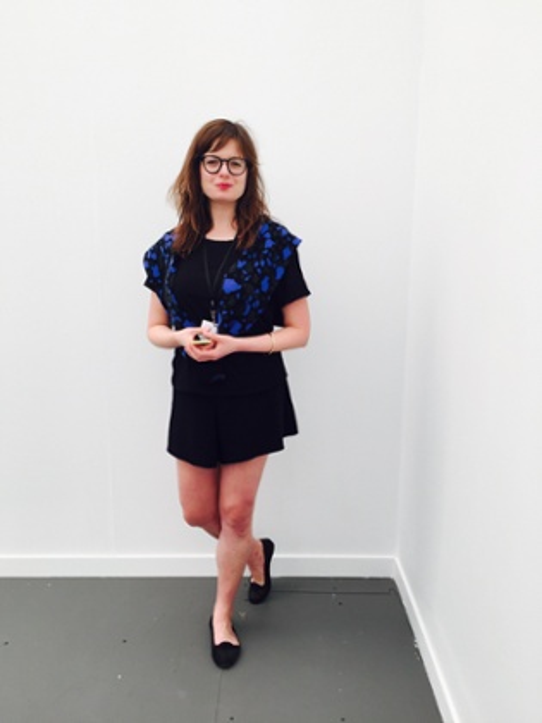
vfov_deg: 61.7
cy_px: 362
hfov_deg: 48.2
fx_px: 605
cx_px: 271
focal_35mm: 29
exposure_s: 1/170
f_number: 2.2
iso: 32
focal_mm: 4.15
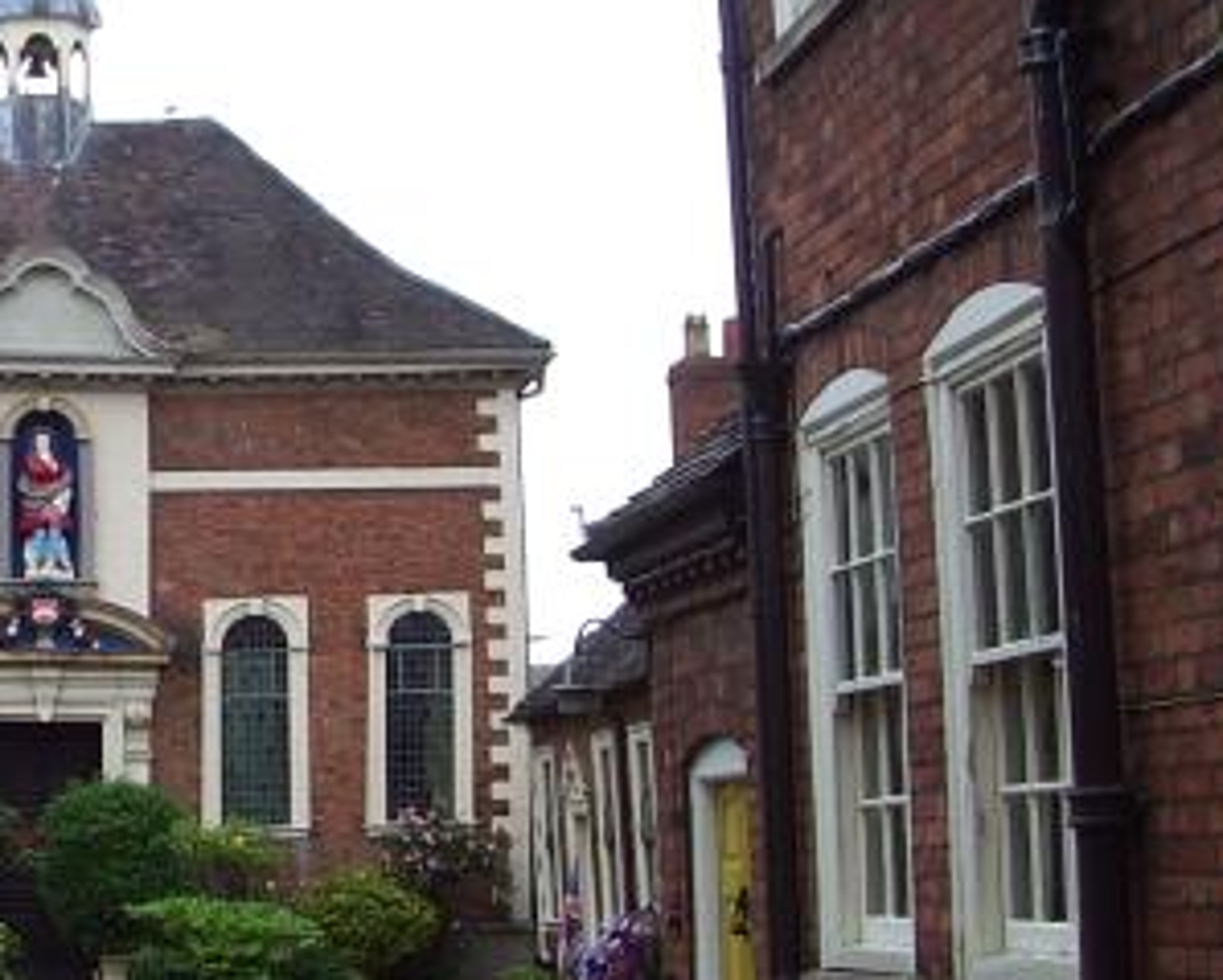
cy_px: 482
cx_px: -41
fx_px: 3152
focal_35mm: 87
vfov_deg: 17.7
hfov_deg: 21.1
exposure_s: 1/100
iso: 50
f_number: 4.3
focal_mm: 5.8
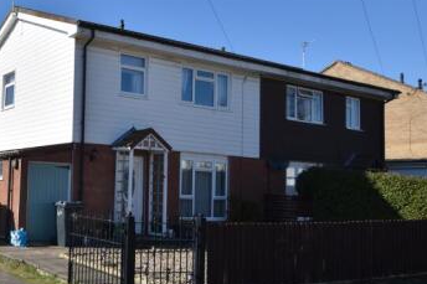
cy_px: 153
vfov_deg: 33.4
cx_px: 24
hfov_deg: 43.3
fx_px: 474
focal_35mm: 40
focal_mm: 14
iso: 100
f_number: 9
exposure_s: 1/320
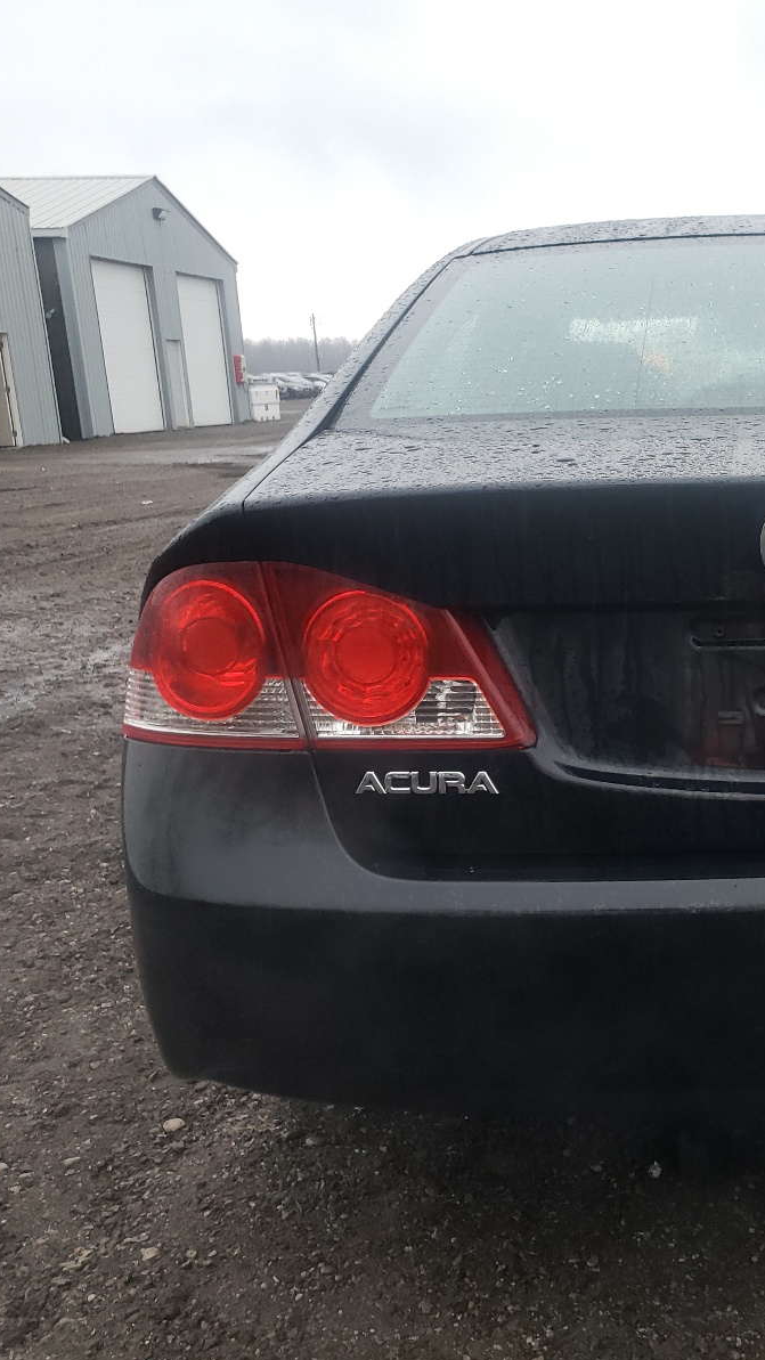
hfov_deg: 28.5
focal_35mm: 38
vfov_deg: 52.8
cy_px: 683
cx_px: 828
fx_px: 1370
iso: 60
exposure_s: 1/100
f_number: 1.5
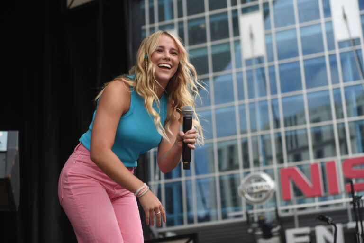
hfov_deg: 28.8
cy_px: 122
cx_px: 182
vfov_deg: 19.5
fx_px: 708
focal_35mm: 70
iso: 400
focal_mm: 70
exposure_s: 1/1600
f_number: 3.2
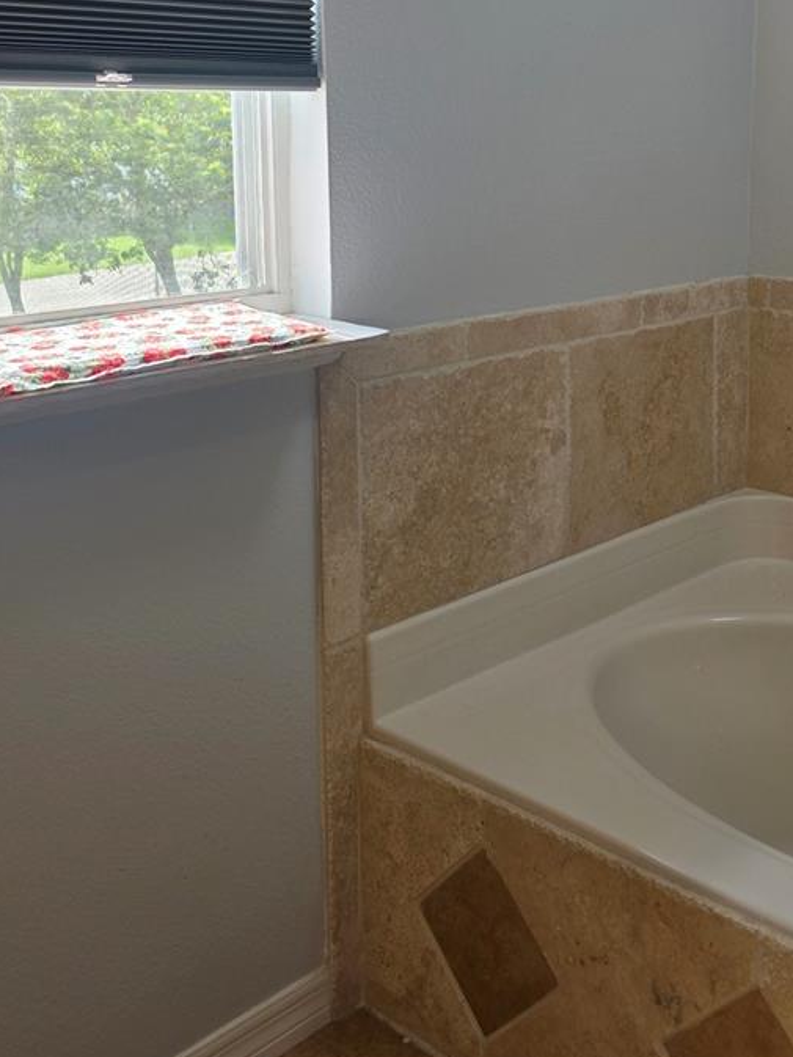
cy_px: 264
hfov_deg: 34.0
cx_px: 650
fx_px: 1252
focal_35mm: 41
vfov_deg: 44.3
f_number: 1.7
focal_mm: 6.3
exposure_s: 1/120
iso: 20
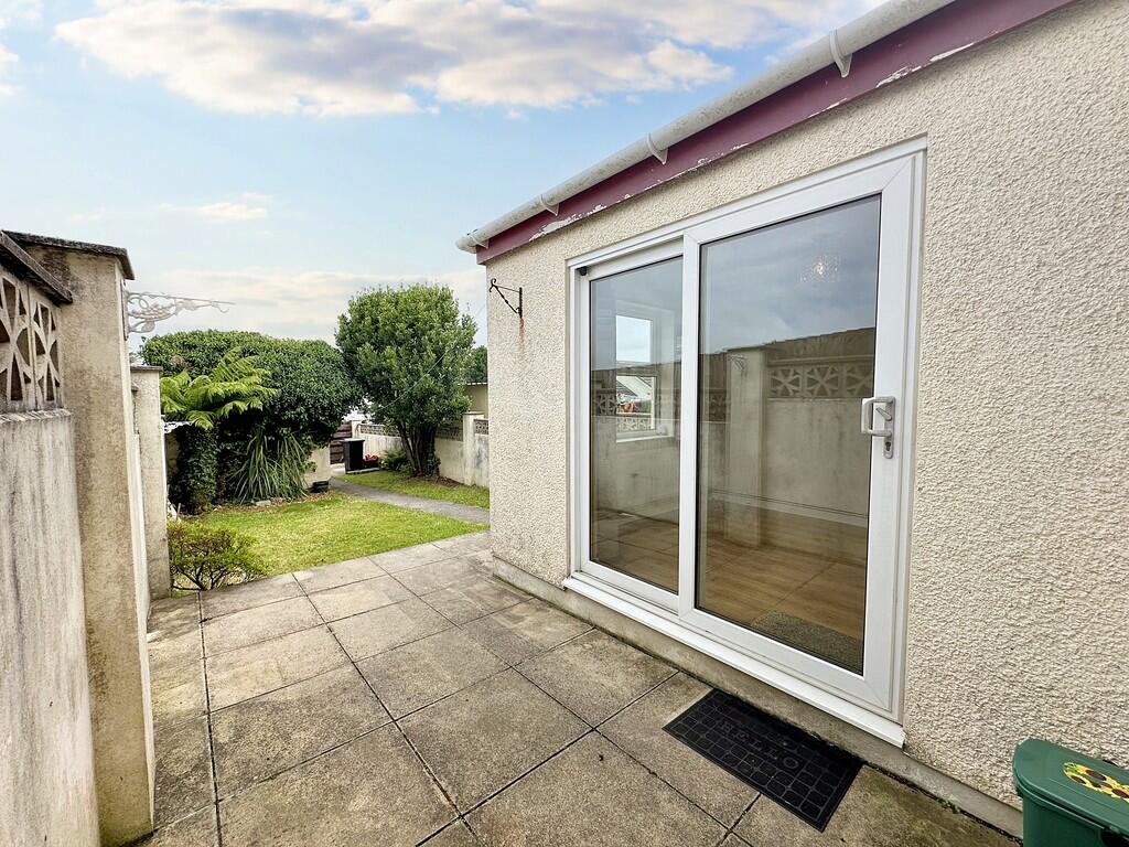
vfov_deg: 85.7
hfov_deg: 102.1
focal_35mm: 14
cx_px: 564
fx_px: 457
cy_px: 424
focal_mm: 2.2
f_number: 2.2
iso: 50
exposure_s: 1/1033
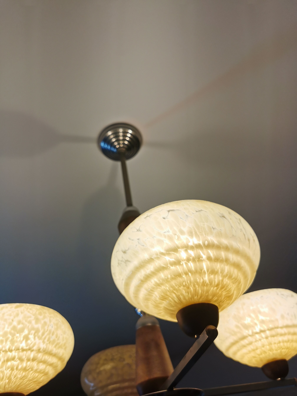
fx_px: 309
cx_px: 148
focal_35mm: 27
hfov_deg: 51.4
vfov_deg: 65.3
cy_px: 198
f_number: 1.6
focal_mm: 5.56
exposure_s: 1/100
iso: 50
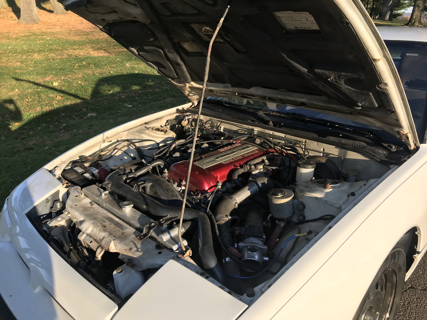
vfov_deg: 49.7
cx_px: 214
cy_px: 160
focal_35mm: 28
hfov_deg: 63.4
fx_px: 345
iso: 20
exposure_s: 1/669
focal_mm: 3.99
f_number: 1.8
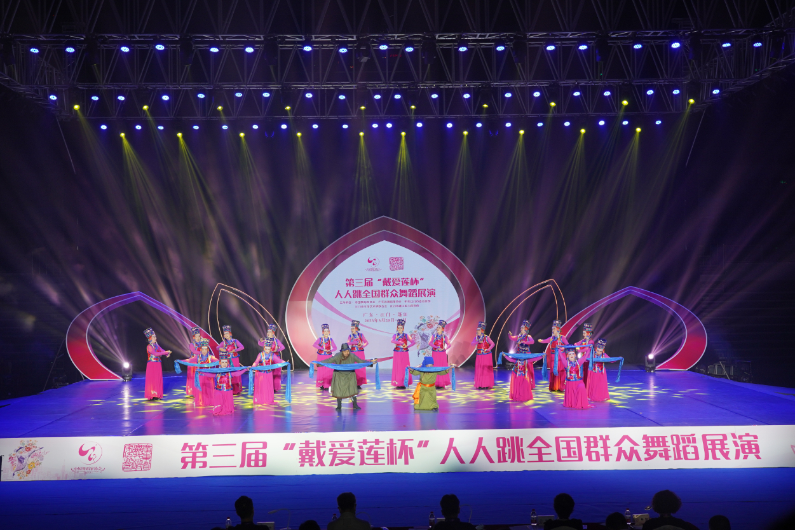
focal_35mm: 44
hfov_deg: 44.5
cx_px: 391
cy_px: 260
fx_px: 972
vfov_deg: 30.5
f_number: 5
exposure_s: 1/160
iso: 800
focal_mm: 43
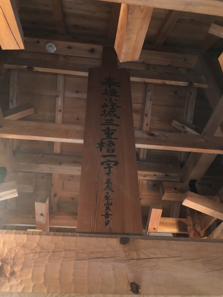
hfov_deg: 49.7
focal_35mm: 28
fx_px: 241
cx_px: 112
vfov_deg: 63.4
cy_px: 148
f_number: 1.8
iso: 125
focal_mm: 3.99
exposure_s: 1/4
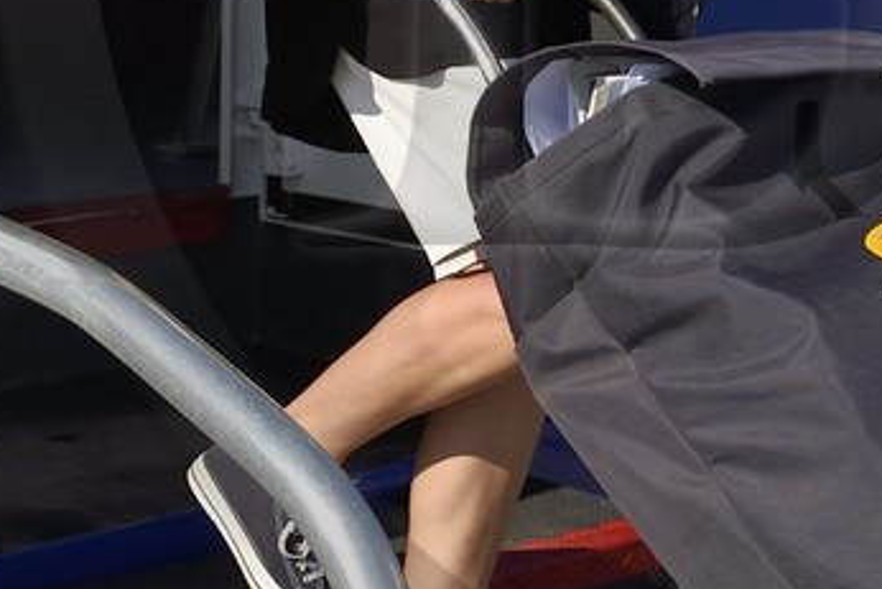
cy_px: -170
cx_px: 1022
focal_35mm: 111
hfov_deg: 17.6
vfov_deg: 12.0
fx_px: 2720
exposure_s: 1/1250
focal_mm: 24
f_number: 8
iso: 200
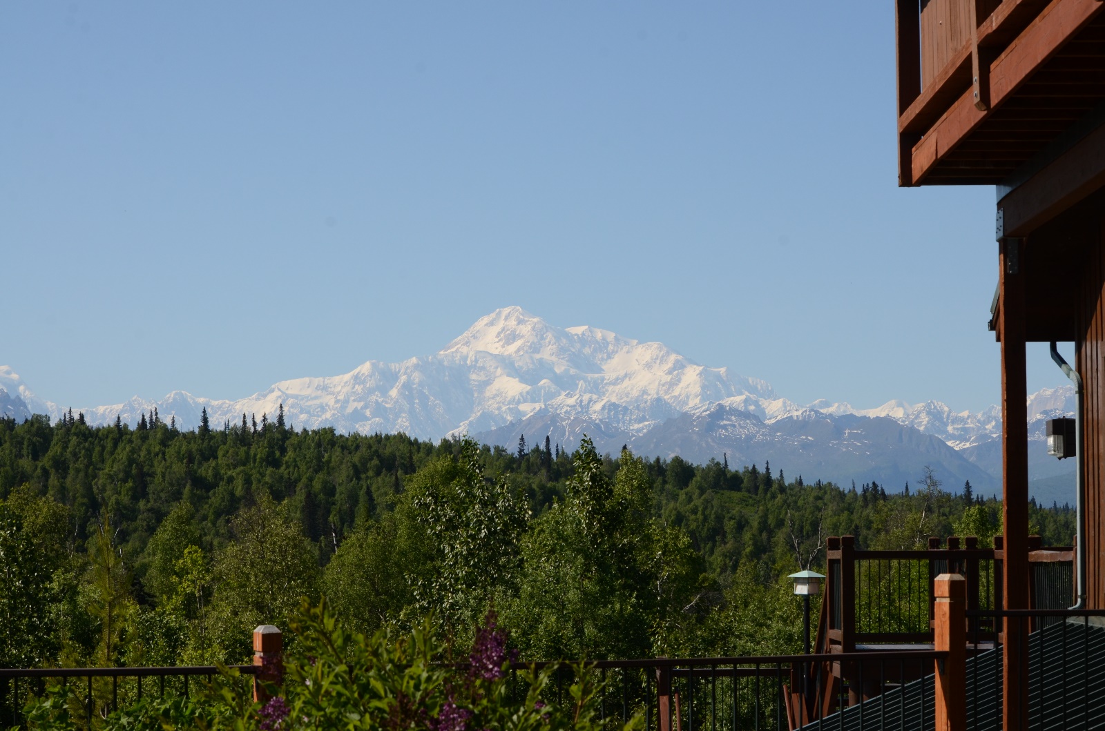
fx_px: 2848
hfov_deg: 22.0
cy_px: 366
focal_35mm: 93
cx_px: 552
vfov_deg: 14.6
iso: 320
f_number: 11
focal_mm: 62
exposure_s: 1/500
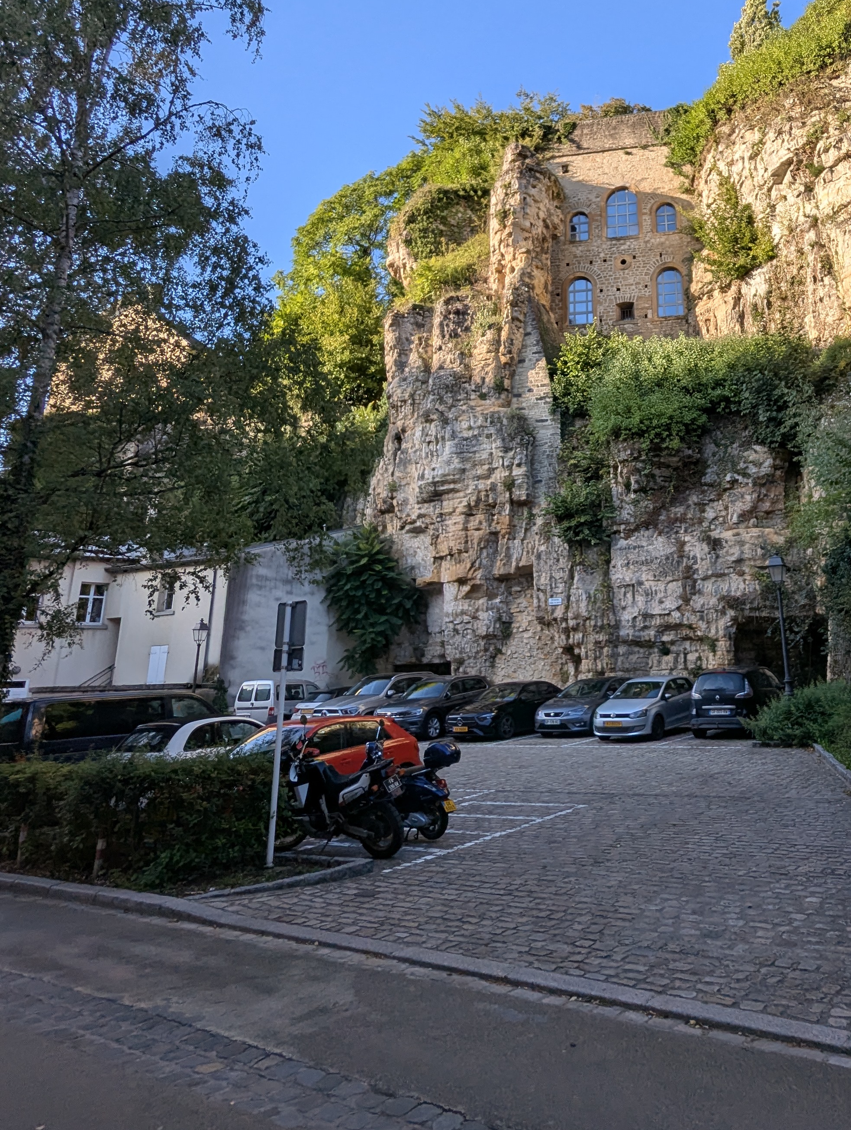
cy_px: 415
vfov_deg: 68.1
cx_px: 616
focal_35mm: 25
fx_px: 817
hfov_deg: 53.0
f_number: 2.2
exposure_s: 1/903
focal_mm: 2.35
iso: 71
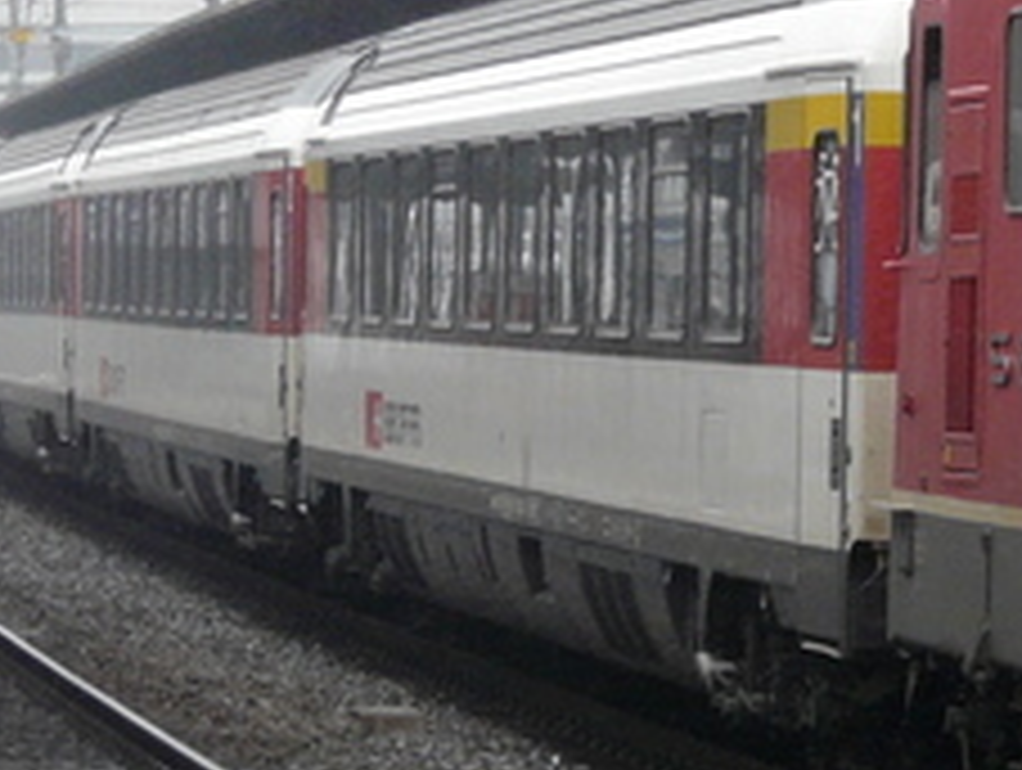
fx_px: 9492
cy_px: 275
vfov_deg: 4.6
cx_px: 1513
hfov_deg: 6.1
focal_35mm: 321
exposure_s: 1/125
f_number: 4
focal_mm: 12
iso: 100
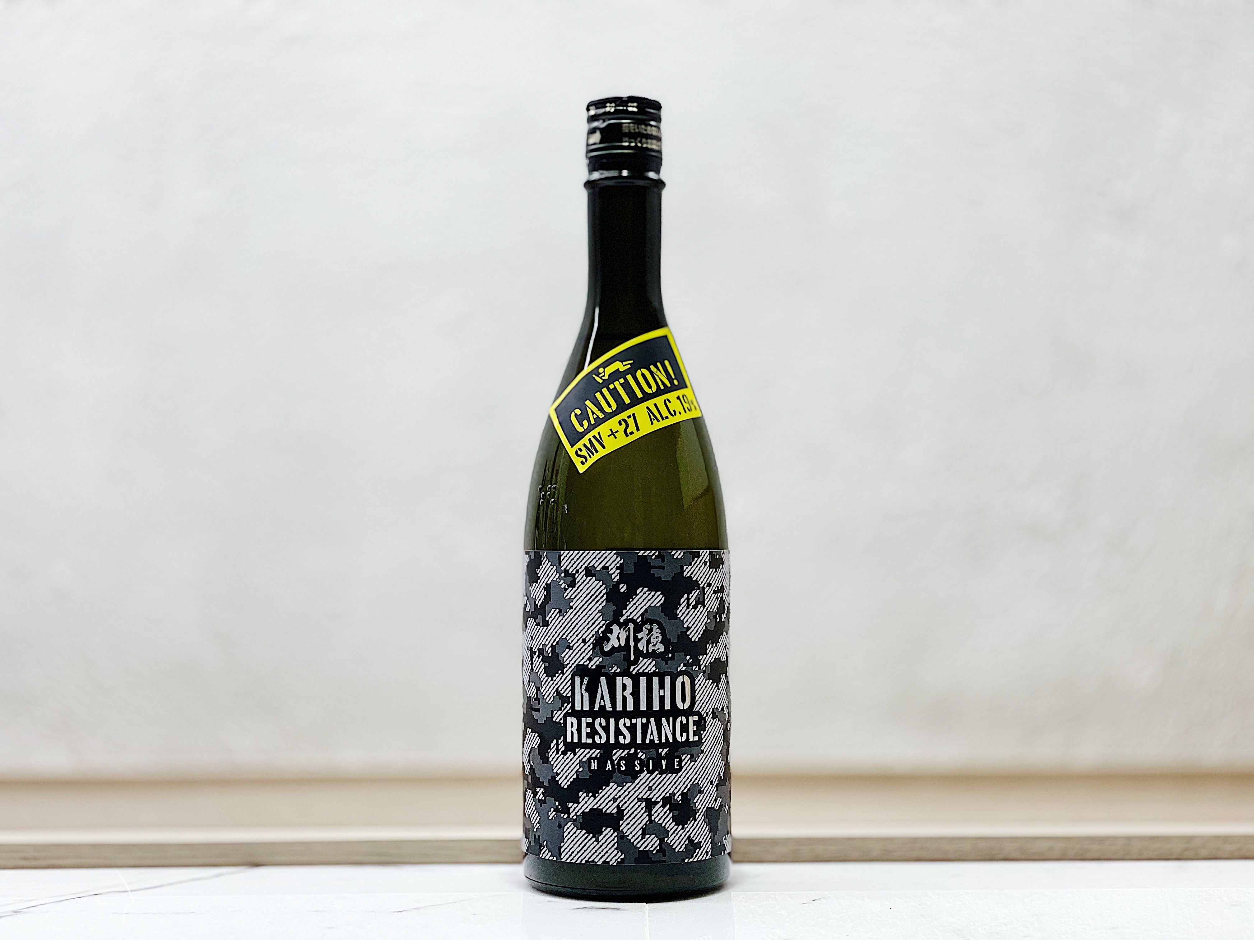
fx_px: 1884
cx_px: 627
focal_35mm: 52
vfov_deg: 28.0
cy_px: 470
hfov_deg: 36.8
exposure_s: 1/100
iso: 80
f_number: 2
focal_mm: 6
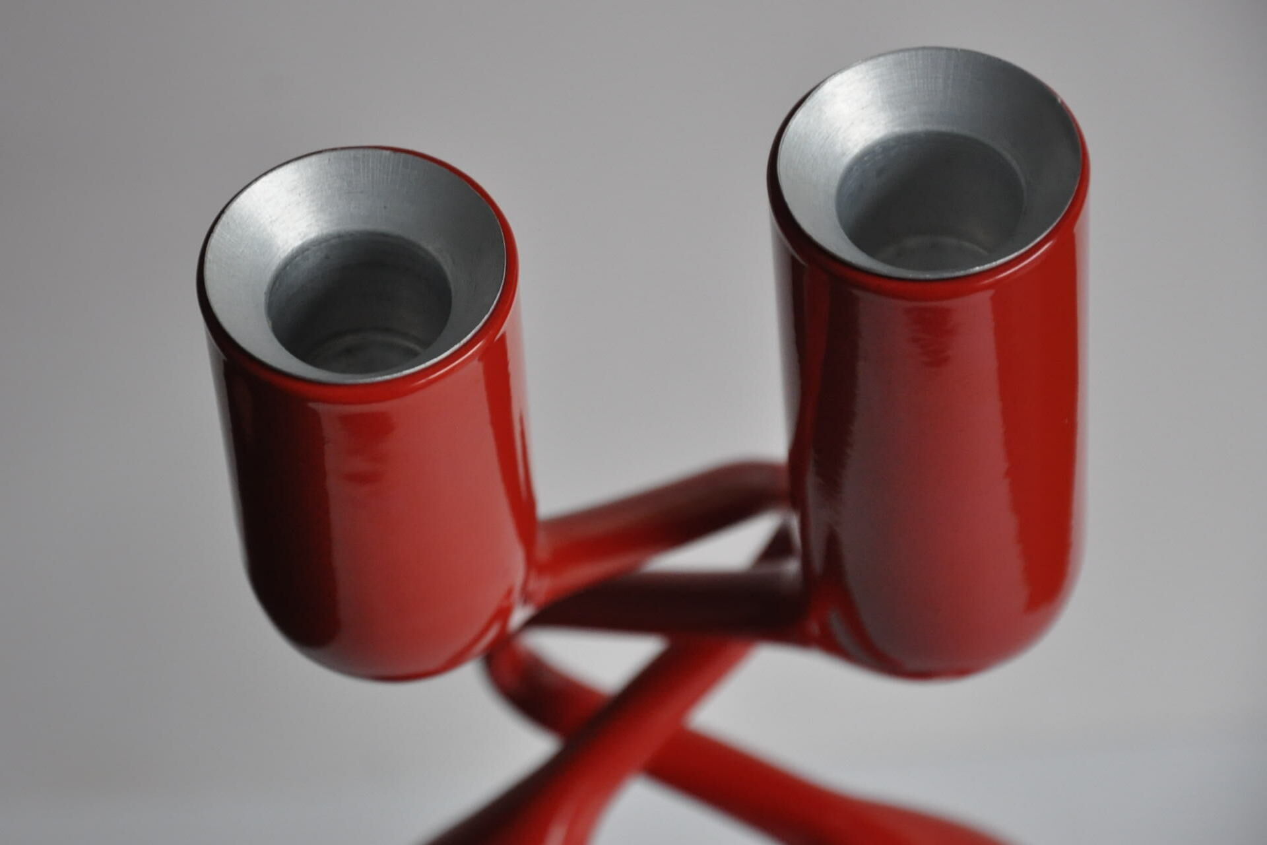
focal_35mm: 158
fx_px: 5543
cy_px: 422
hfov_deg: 13.0
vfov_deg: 8.7
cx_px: 634
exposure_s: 1/125
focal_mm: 105
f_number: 5.6
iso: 1100
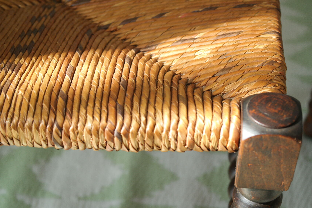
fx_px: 511
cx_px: 157
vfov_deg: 23.0
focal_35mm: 59
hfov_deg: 33.9
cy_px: 103
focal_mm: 38
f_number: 5.6
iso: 800
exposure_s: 1/30
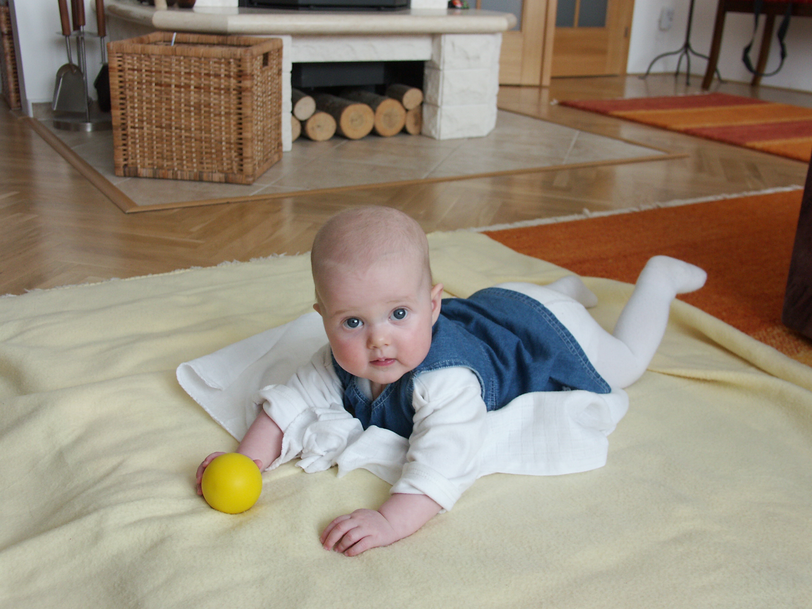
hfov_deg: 49.0
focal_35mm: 38
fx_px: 891
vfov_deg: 37.7
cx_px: 406
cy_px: 304
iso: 100
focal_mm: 9.98
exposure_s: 1/25
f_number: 2.8
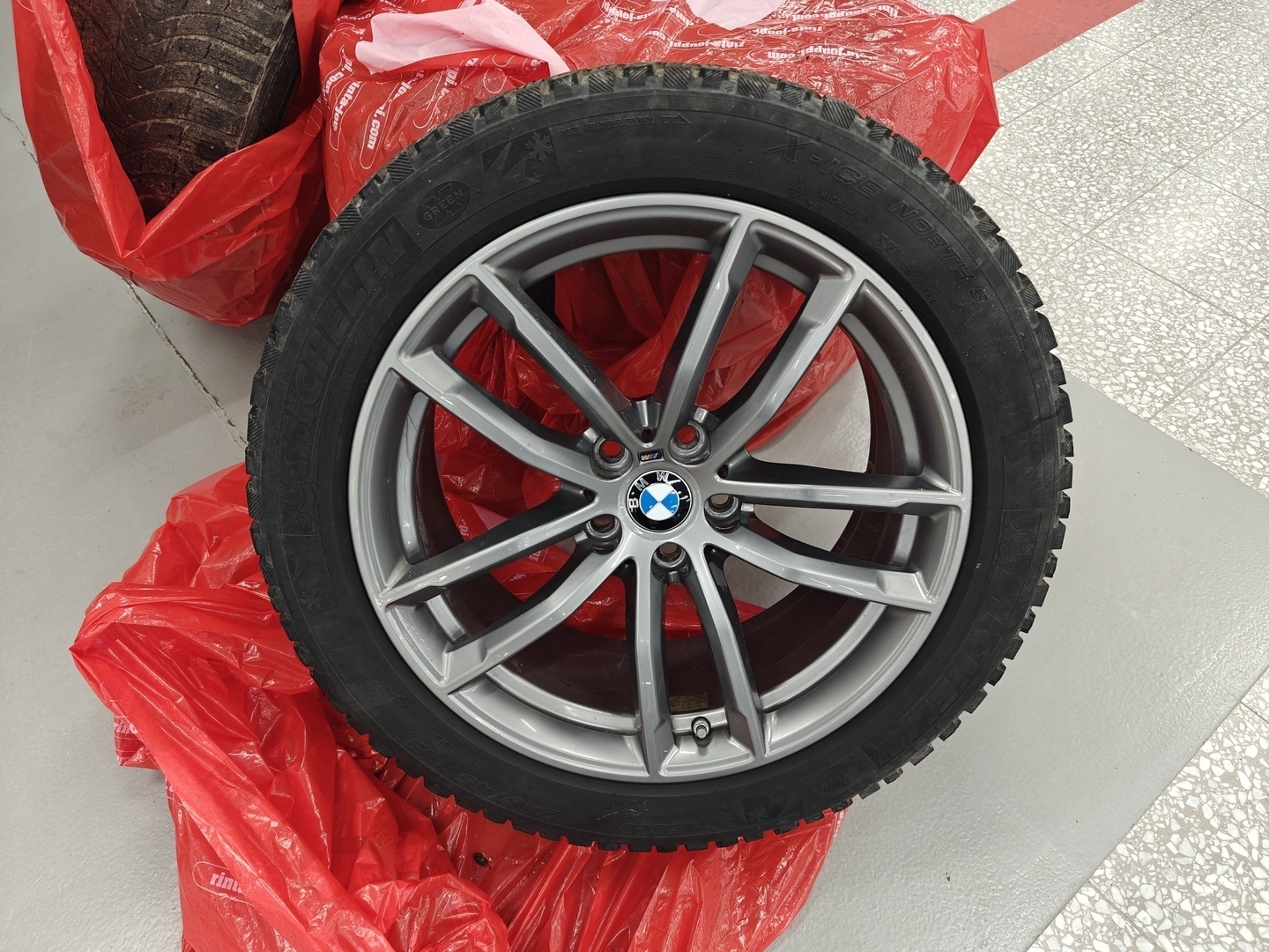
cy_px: 476
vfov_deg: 58.9
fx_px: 843
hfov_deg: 73.9
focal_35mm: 23
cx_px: 634
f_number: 1.6
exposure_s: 1/100
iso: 250
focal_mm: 6.06
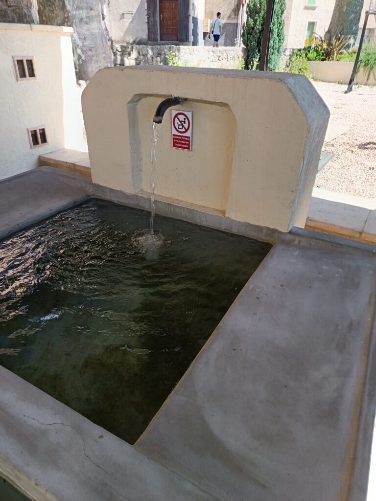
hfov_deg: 56.8
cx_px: 188
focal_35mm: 24
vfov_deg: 71.6
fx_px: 348
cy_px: 250
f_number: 1.75
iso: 164
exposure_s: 1/100
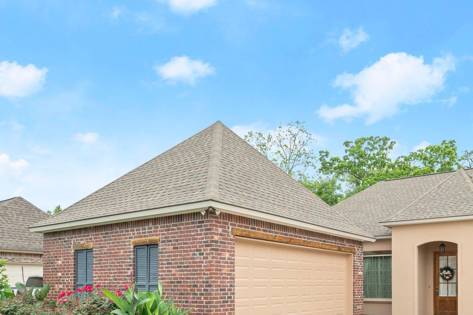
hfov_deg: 61.7
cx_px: 334
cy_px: 239
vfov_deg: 43.7
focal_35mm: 29
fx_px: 378
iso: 400
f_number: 10
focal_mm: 18.5
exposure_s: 1/200
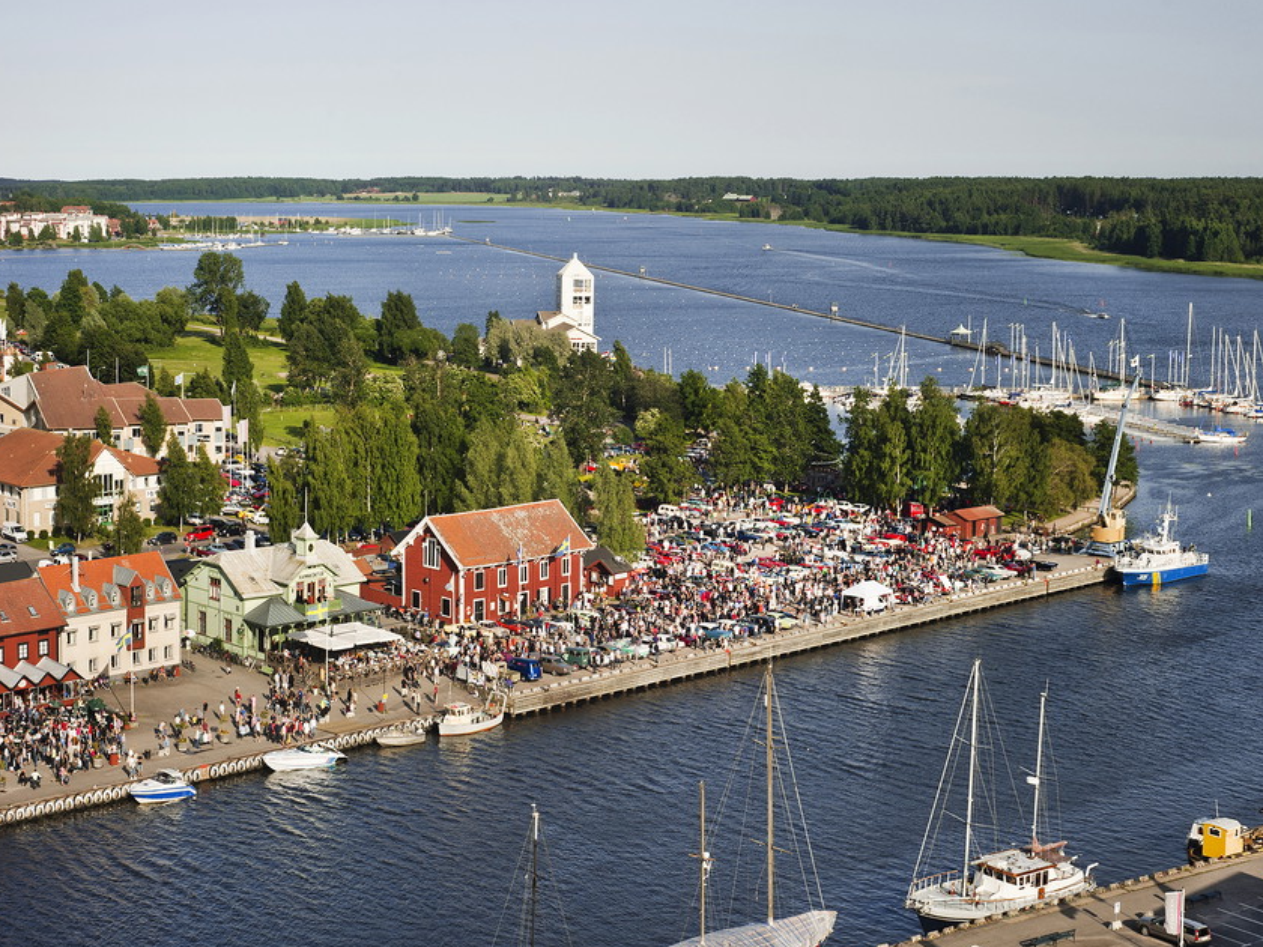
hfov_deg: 34.9
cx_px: 702
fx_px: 2007
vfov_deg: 26.6
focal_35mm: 55
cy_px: 474
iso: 400
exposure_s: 1/200
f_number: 10
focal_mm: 50
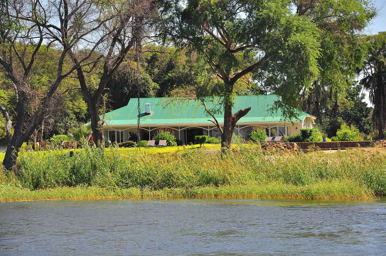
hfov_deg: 16.1
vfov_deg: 10.7
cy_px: 128
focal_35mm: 128
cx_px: 193
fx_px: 1366
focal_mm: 85
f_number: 8
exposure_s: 1/1000
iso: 400
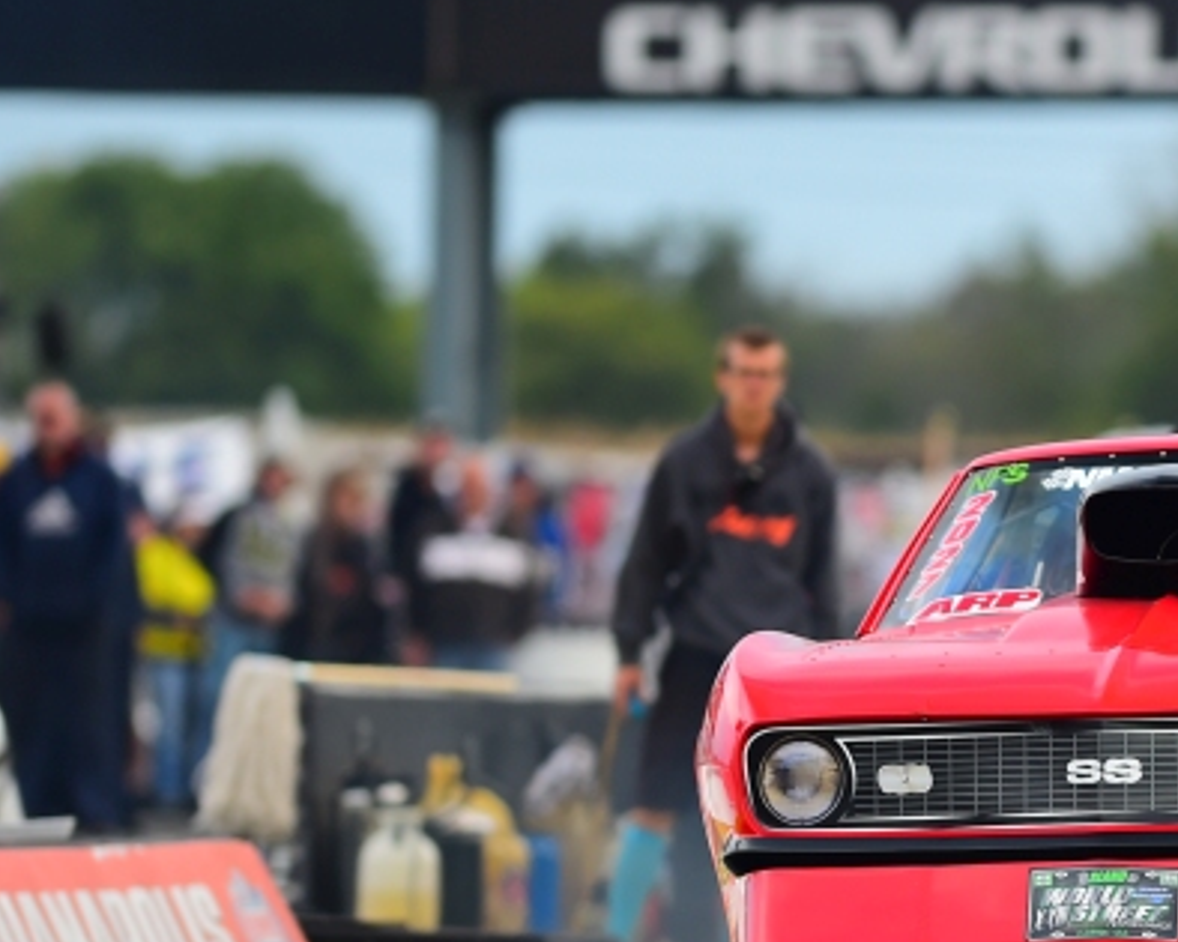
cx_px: 1280
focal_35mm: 714
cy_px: 792
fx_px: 24887
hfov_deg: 2.7
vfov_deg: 2.2
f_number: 3.2
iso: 500
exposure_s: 1/320
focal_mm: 300
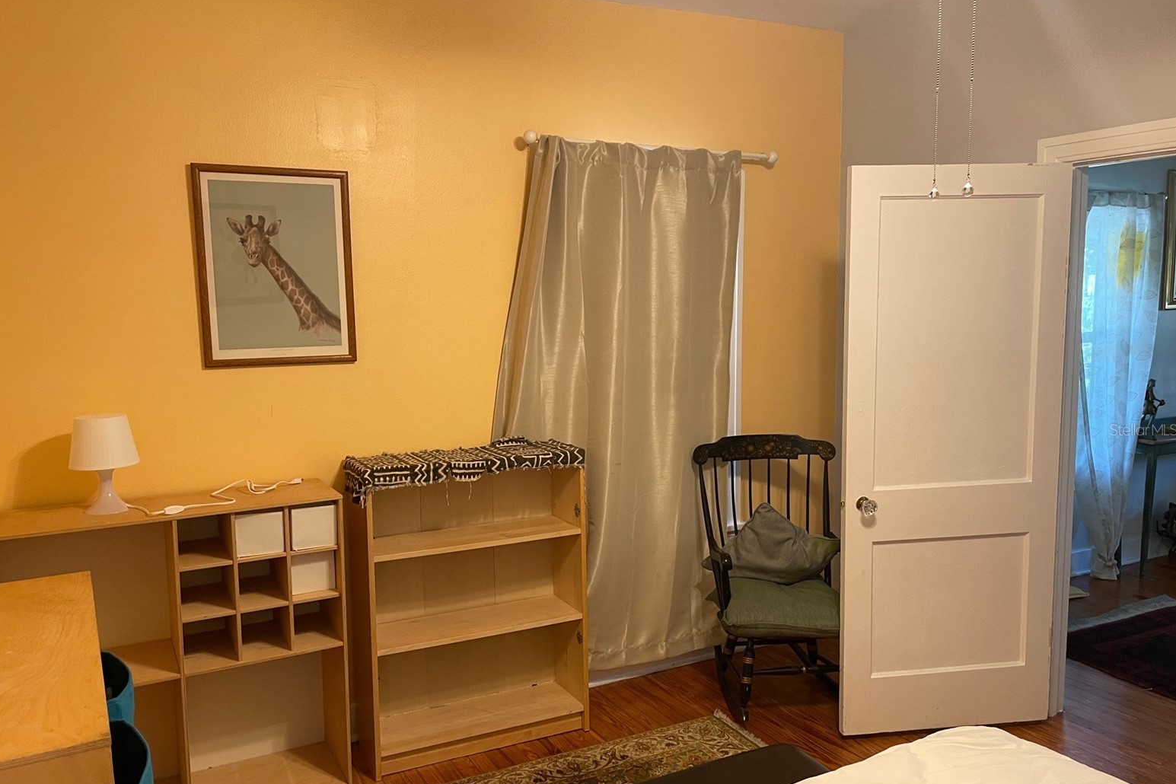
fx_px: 915
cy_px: 429
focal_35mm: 28
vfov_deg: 46.3
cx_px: 572
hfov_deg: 65.5
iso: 125
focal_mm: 4.2
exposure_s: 1/60
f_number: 1.6
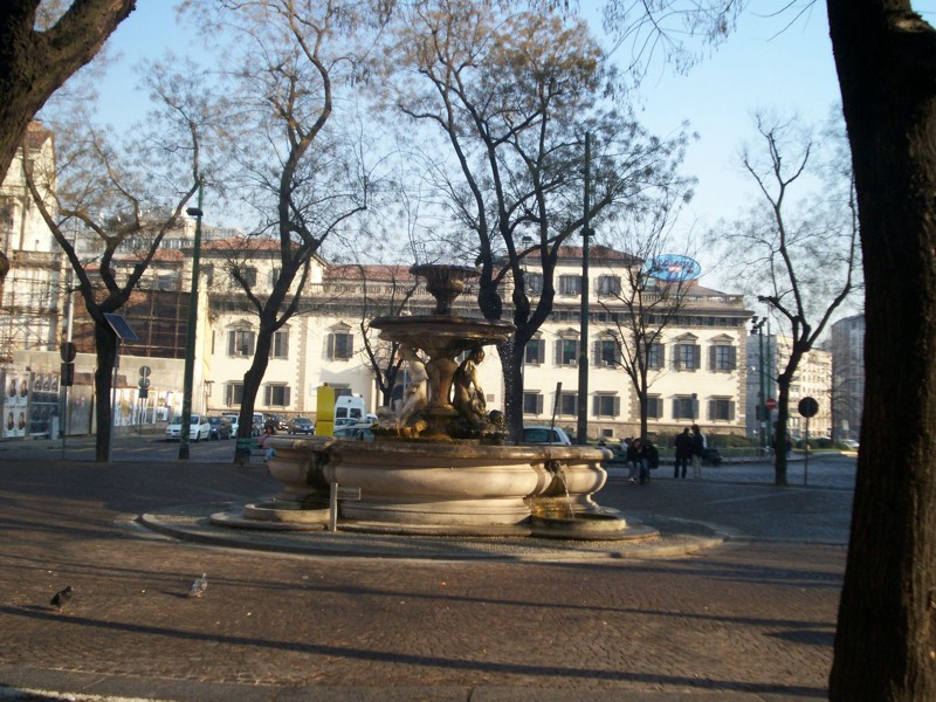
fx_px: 973
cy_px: 351
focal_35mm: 36
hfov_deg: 51.4
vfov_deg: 39.7
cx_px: 468
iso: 100
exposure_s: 1/246
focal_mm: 5.9
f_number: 4.5
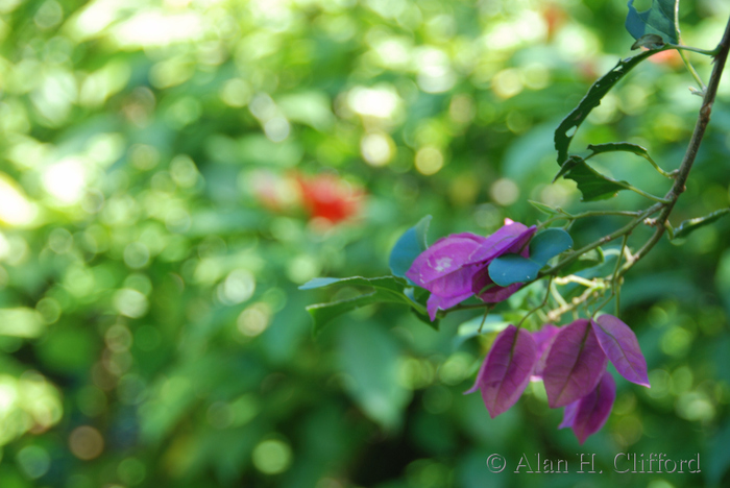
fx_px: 2283
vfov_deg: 12.2
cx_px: 365
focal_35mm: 112
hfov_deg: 18.2
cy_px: 244
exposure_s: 1/50
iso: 100
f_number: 5.3
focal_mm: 75
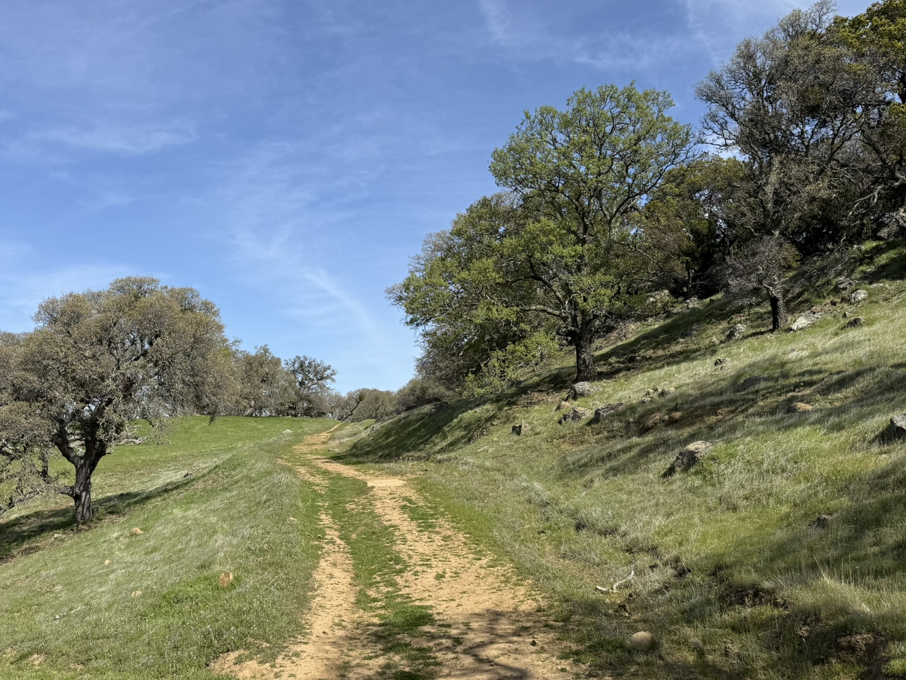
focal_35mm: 32
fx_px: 838
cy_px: 295
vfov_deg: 44.1
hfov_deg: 56.5
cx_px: 375
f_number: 1.78
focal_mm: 6.76
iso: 80
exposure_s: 1/5319
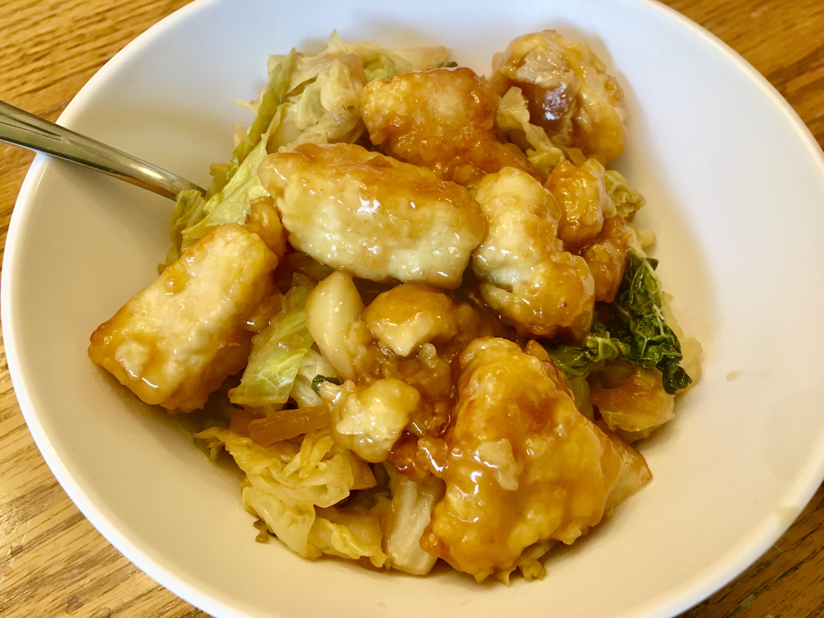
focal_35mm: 29
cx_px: 412
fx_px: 690
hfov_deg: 61.7
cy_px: 309
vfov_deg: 48.2
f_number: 2.2
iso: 125
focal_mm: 4.15
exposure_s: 1/30
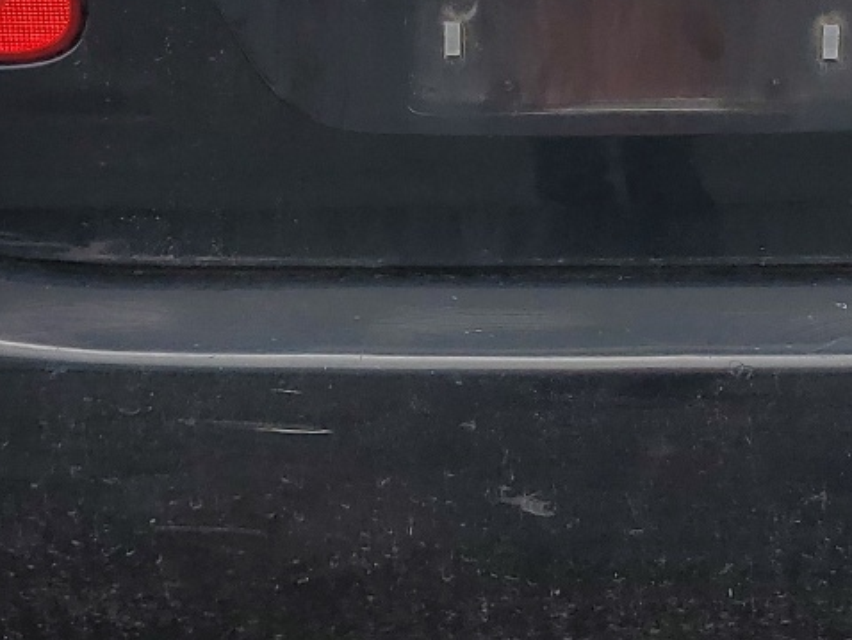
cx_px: 611
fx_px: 2142
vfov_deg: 16.5
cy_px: -66
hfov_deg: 22.3
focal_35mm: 87
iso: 50
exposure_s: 1/2500
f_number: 1.5
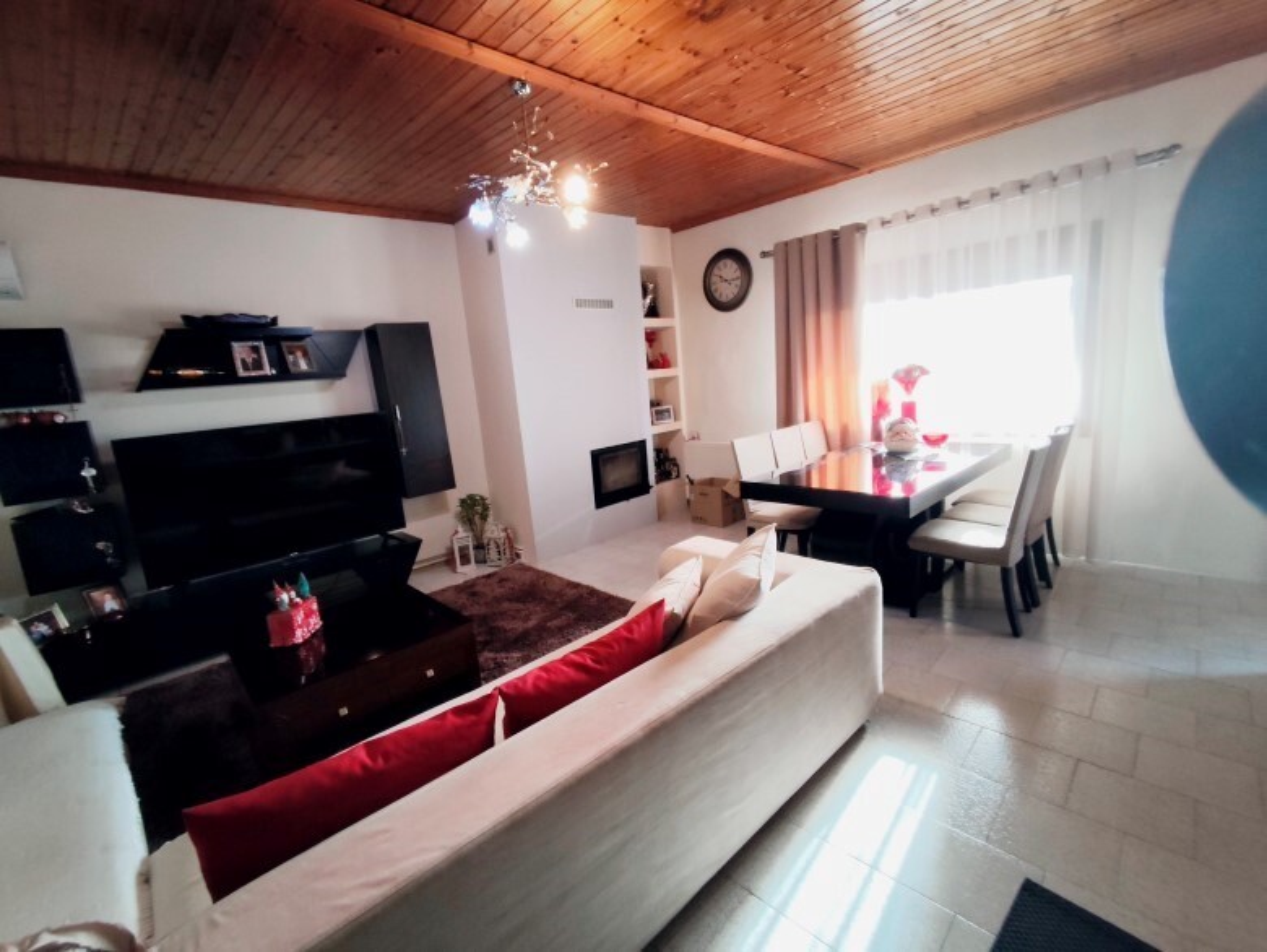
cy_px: 476
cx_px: 634
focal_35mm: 15
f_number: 2.2
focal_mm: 1.65
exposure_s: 1/33.3
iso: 250
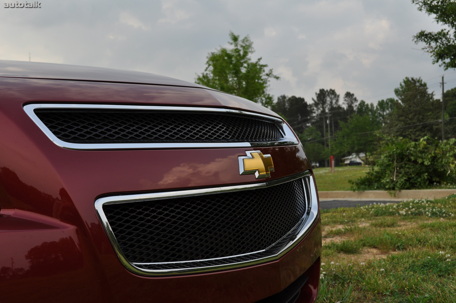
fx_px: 531
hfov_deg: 46.4
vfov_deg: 31.8
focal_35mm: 42
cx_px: 228
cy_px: 152
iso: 200
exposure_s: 1/100
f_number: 9
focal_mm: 28
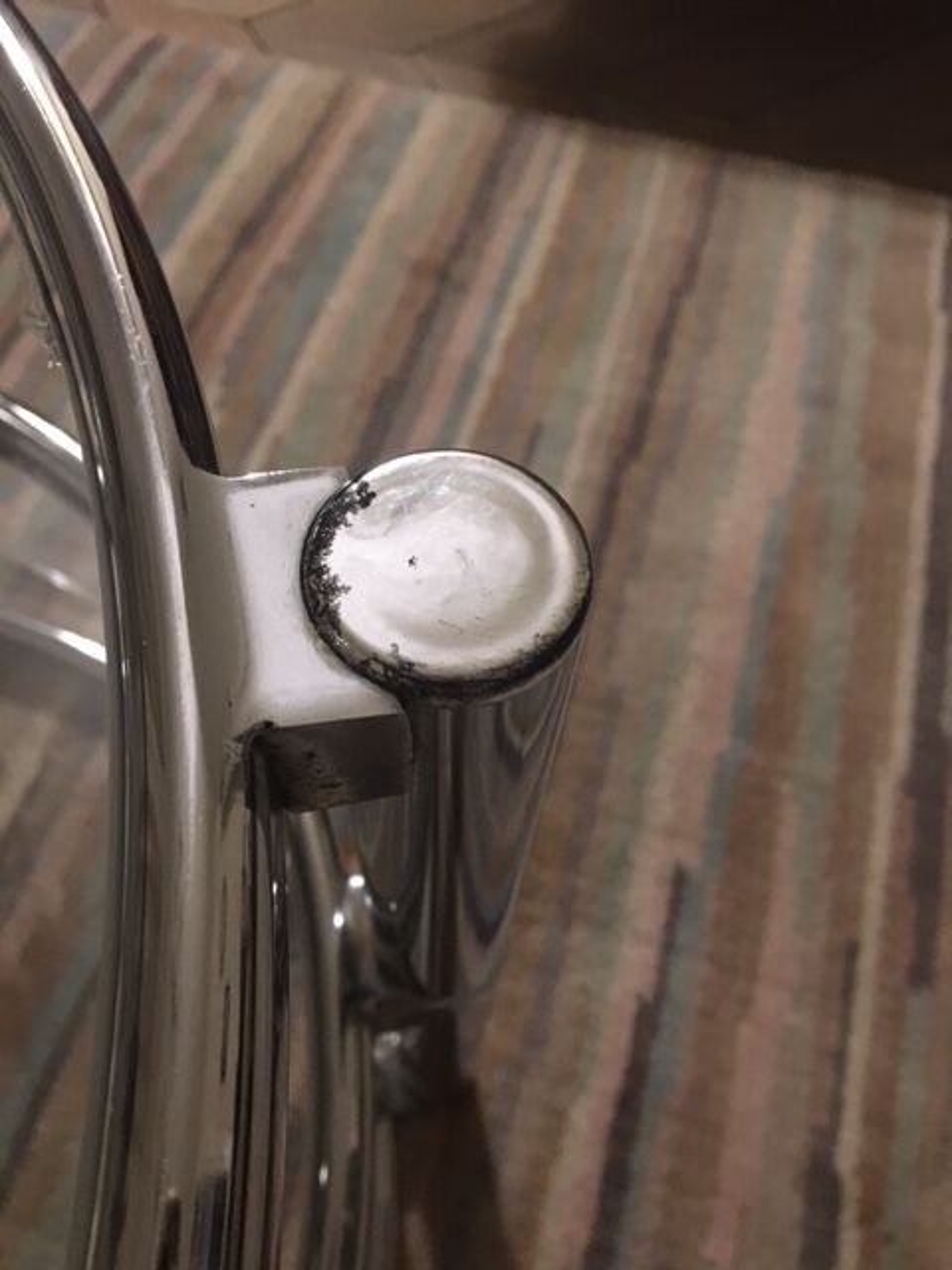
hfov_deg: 48.2
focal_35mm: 29
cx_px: 476
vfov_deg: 61.7
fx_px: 1063
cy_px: 635
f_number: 2.2
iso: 400
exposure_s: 1/17
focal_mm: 4.15
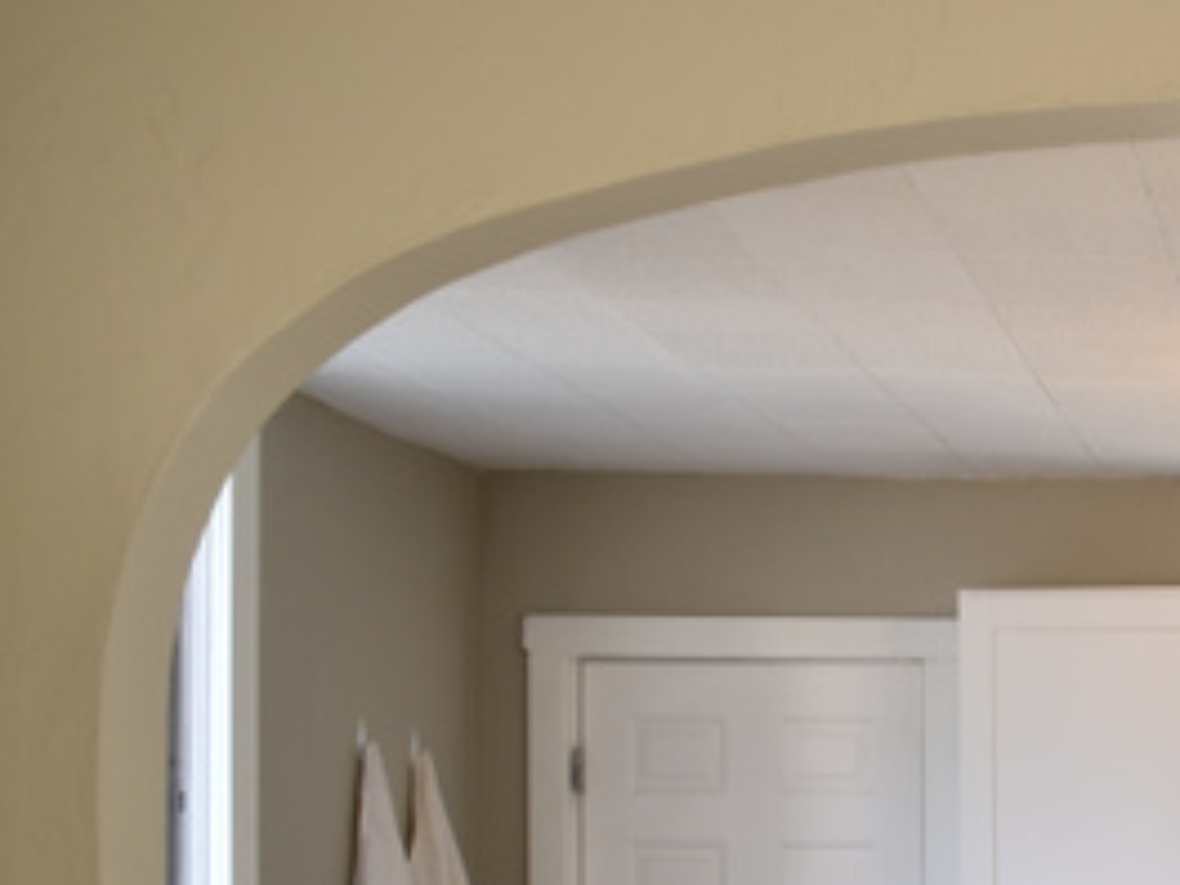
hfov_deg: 23.3
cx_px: 1390
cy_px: 892
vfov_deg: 18.6
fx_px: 2625
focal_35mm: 77
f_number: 4
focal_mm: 22
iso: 200
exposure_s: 1/30
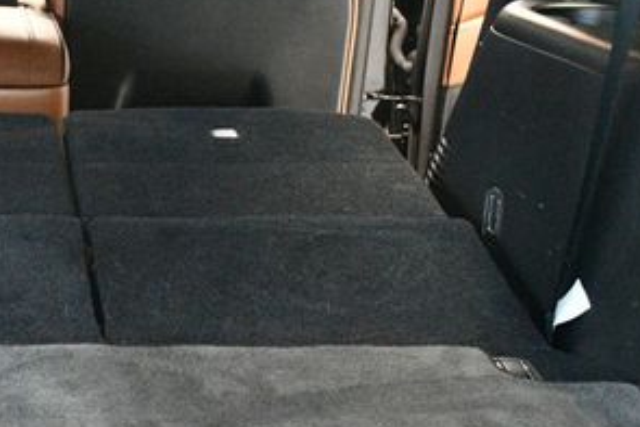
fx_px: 1387
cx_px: 11
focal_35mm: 78
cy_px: 223
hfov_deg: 24.8
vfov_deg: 17.5
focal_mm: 24
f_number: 3.8
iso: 10000
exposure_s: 1/60
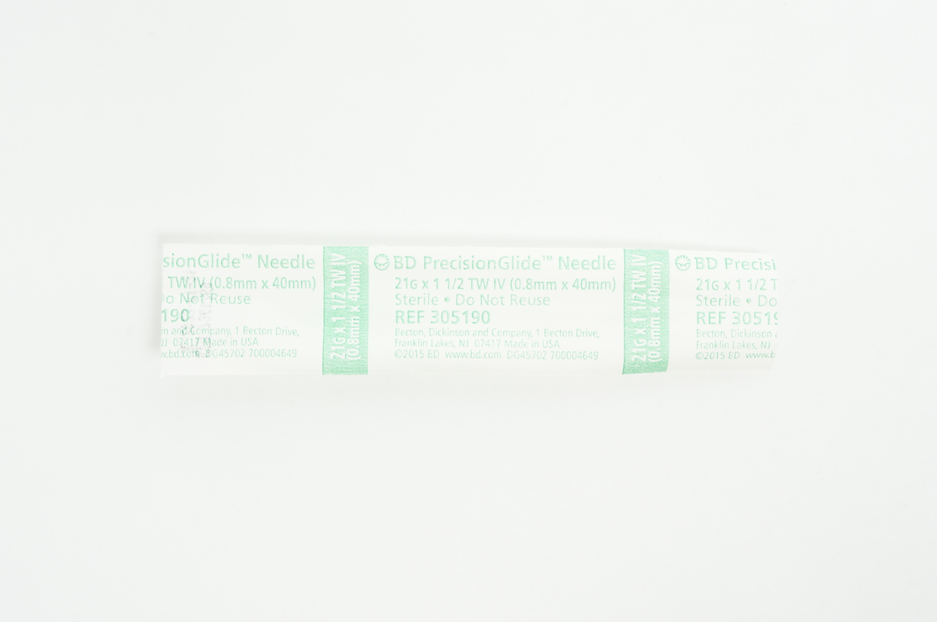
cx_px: 468
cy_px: 311
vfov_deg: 23.1
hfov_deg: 34.2
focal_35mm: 58
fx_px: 1521
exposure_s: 1/15
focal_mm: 39
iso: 400
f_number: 8
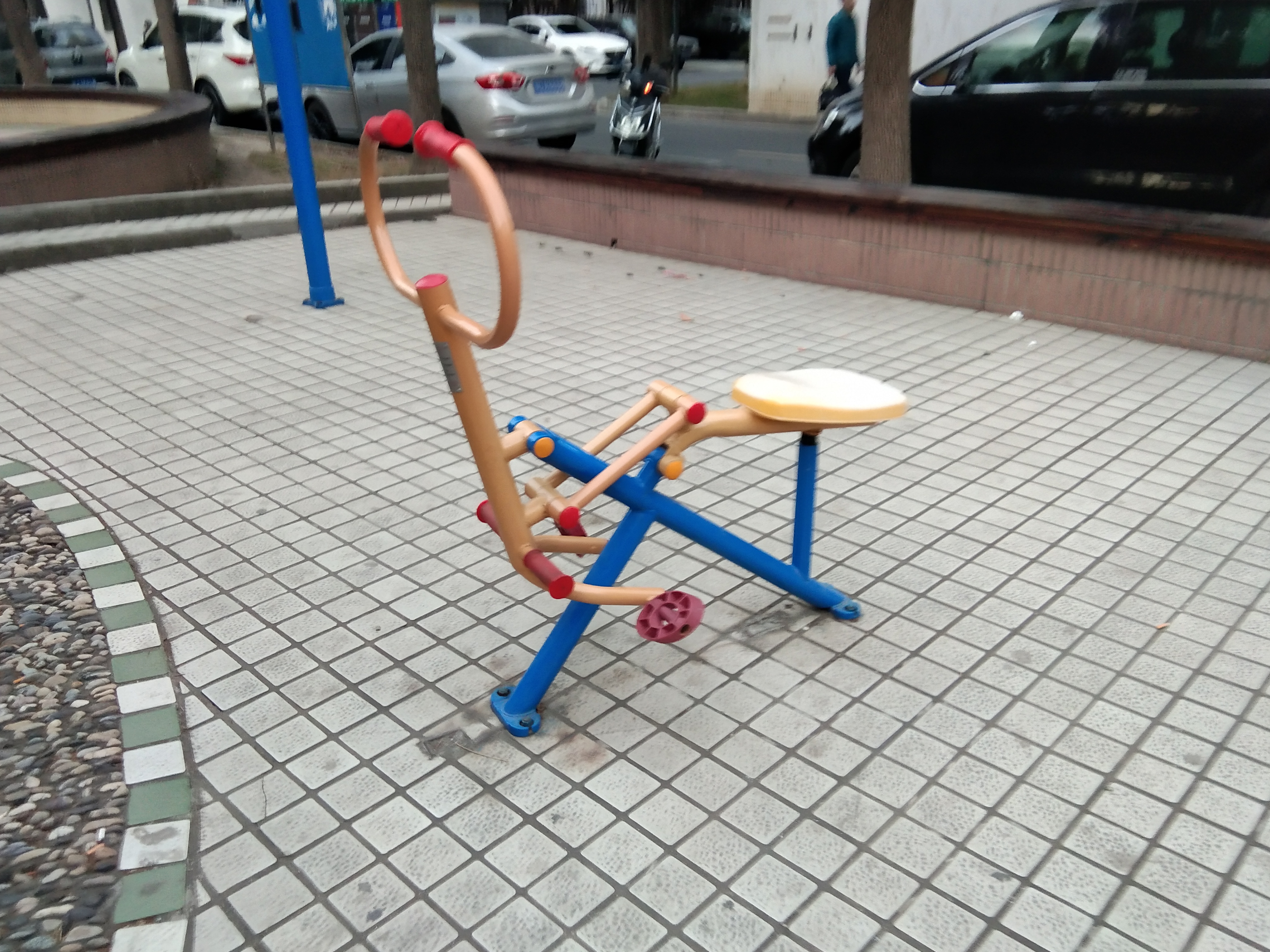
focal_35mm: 32
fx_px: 1174
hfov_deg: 56.8
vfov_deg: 44.2
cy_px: 476
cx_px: 628
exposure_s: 1/33.3
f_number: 2.2
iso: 200
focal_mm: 3.69
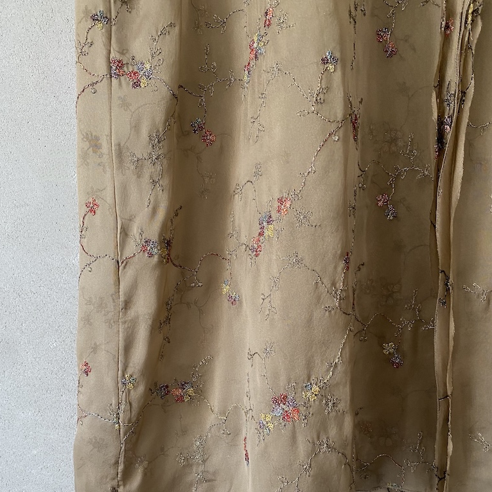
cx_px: 249
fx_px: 515
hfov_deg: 51.1
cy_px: 332
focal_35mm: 32
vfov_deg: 50.1
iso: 125
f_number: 1.8
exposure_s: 1/65
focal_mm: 4.25
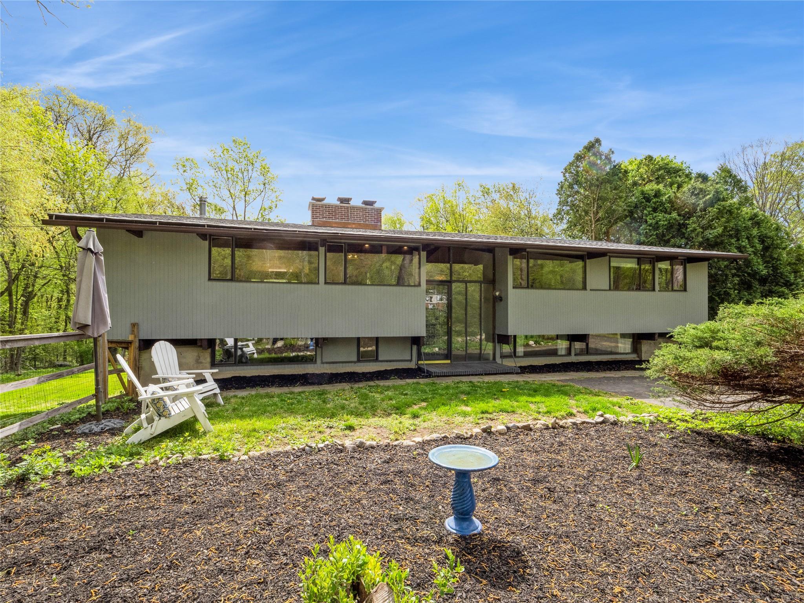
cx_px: 402
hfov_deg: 94.5
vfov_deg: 78.1
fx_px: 372
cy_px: 302
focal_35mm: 16
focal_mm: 8
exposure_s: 1/400
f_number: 8
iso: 400
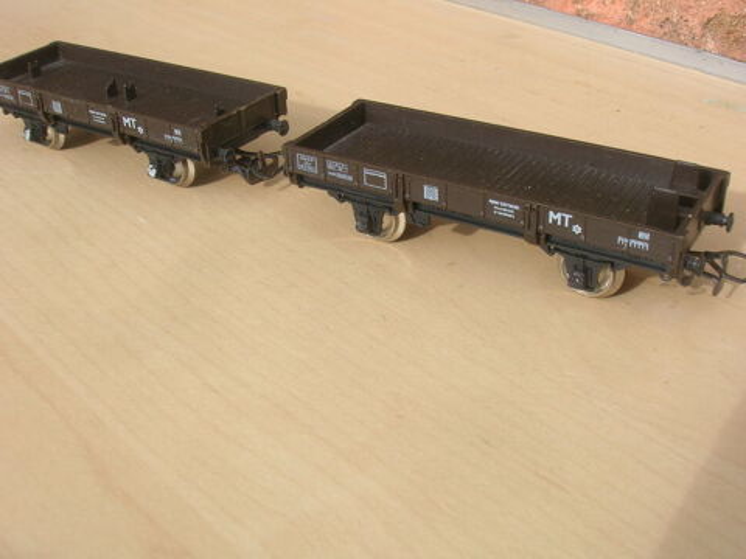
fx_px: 991
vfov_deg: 31.5
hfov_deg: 41.2
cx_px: 373
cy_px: 280
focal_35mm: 46
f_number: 5.4
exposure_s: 1/127
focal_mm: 7.7
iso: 50
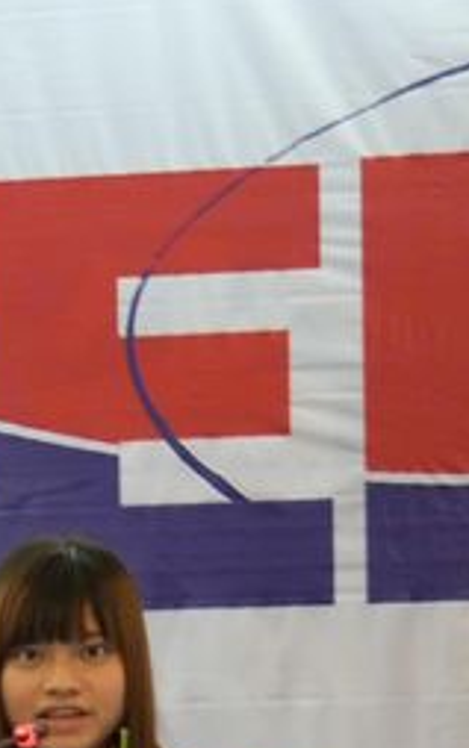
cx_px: 145
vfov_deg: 9.3
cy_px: 701
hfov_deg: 5.8
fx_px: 4596
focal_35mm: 225
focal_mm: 17.64
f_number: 4
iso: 200
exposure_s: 1/3
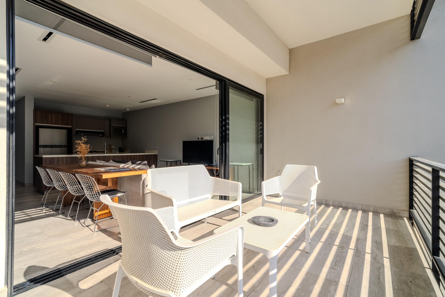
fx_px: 198
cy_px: 148
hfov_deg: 96.7
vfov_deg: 73.8
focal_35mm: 16
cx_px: 222
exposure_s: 1/1600
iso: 1000
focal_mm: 16
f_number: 9
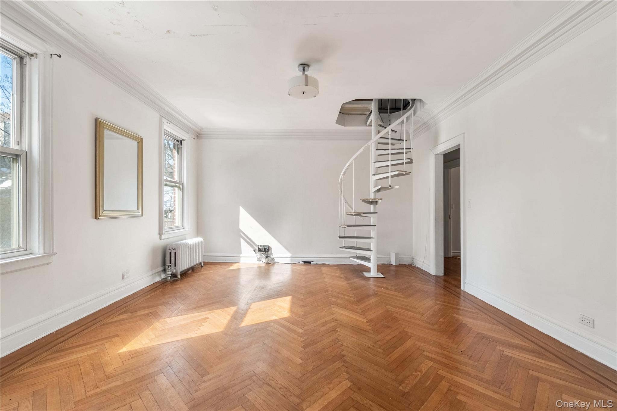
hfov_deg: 100.4
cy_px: 206
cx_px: 308
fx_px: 257
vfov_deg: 77.3
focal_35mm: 15
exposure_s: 1/1250
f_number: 9
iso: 500
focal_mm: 10
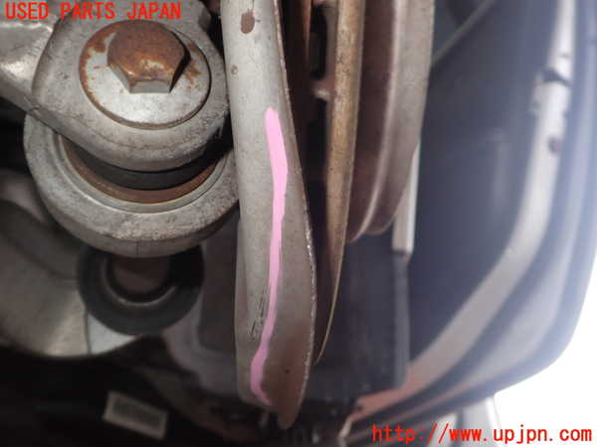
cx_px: 298
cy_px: 224
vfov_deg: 46.8
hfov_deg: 60.0
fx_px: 517
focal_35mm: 30
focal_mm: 5.4
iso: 200
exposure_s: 1/30
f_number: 6.3
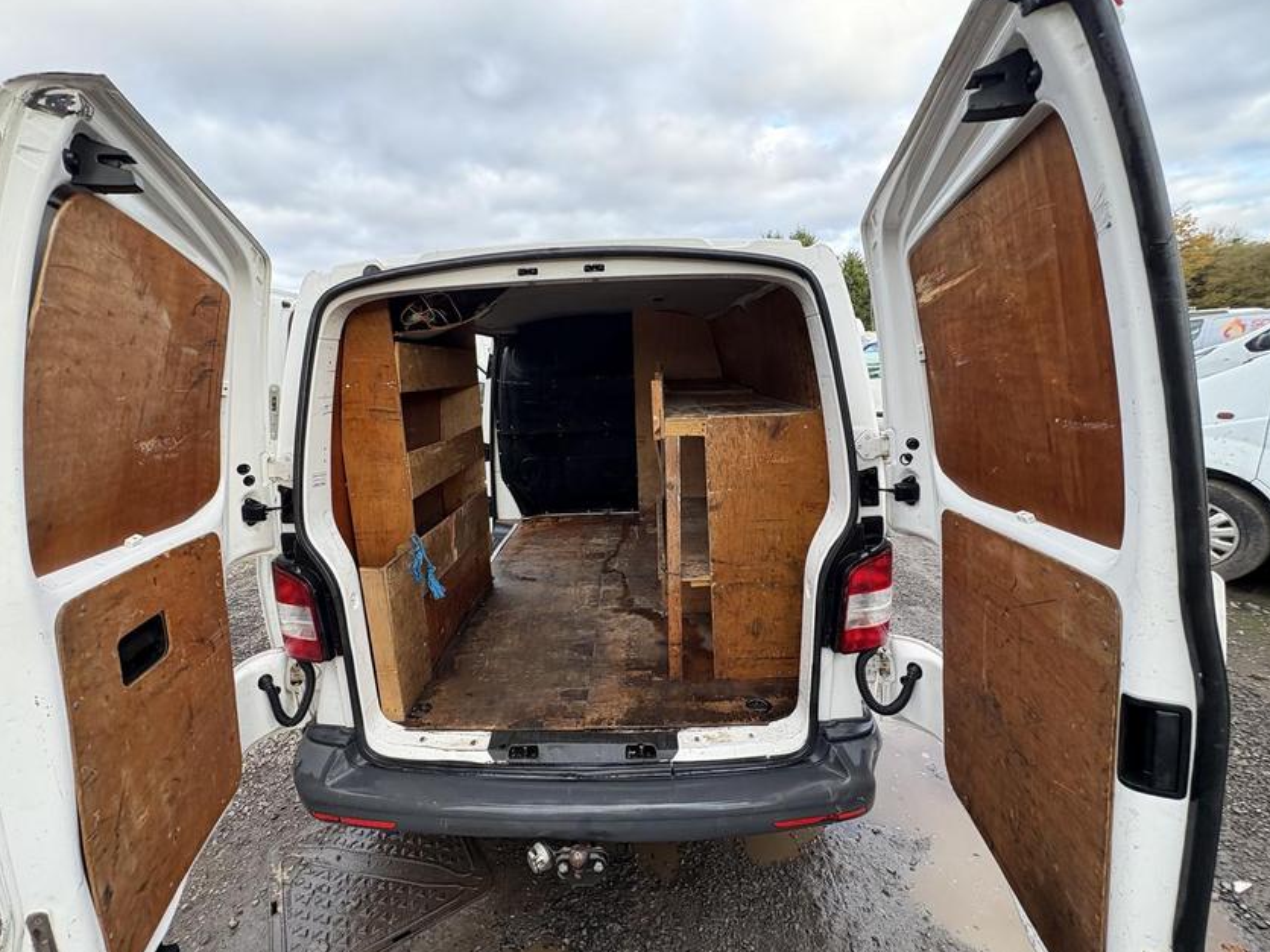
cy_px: 501
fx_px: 550
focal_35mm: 15
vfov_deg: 81.7
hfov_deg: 98.1
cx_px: 606
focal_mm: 2.22
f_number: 2.2
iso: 125
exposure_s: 1/99
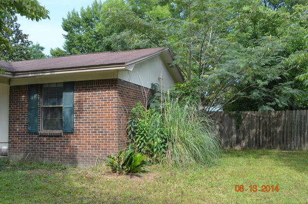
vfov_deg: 36.7
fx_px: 307
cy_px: 102
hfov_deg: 53.2
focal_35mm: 36
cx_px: 154
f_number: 7.1
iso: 200
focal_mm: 24
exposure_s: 1/200
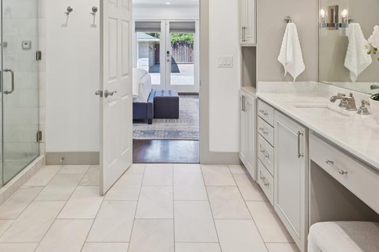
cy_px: 45
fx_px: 326
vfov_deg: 40.3
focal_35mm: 31
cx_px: 158
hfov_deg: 60.0
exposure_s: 1/50
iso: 400
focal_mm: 18
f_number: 8
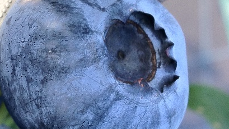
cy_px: 64
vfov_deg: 10.8
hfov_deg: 18.9
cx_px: 35
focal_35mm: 112
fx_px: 680
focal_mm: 4.28
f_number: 2.4
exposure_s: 1/120
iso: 64
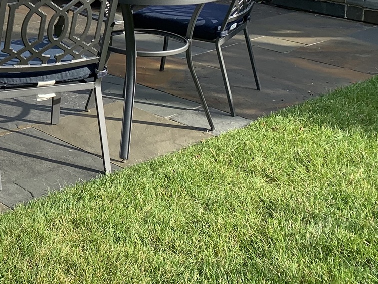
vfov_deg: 19.9
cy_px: -67
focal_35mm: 69
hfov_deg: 25.5
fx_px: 753
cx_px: -69
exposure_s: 1/829
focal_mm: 4.25
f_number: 1.8
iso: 25
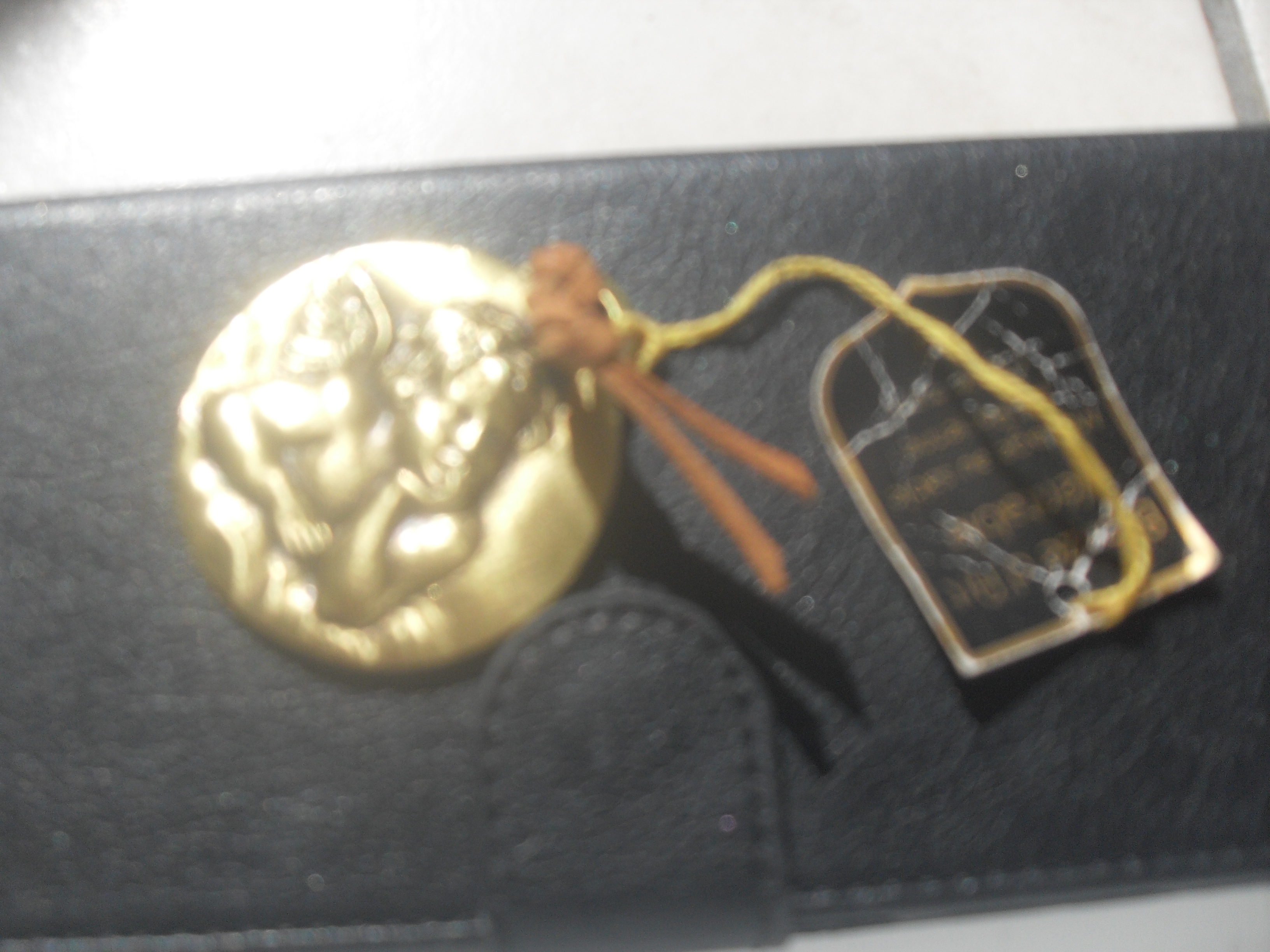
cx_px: 635
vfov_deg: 38.7
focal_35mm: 37
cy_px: 476
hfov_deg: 50.1
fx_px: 1357
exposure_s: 1/180
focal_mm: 6.3
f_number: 8.9
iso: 80
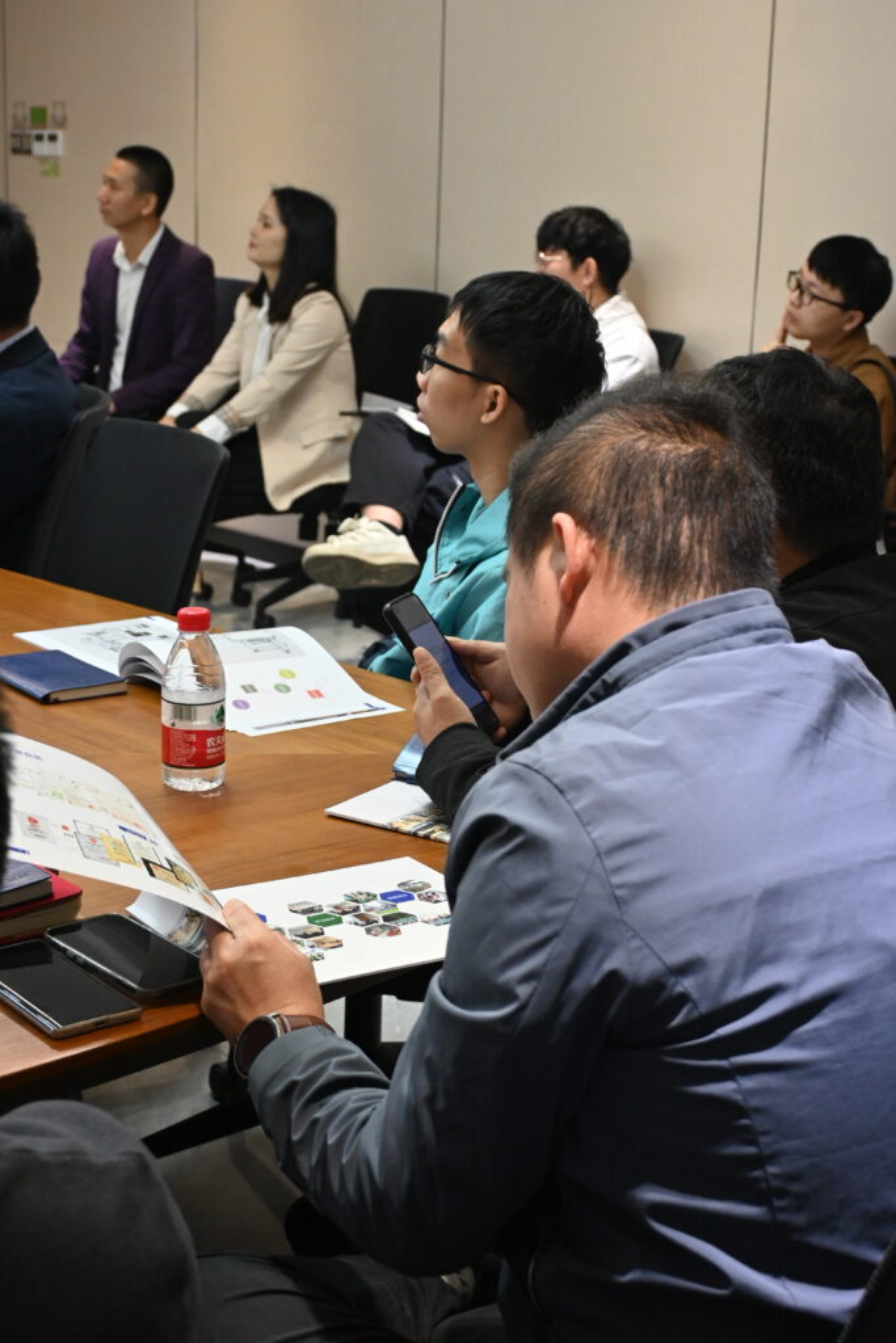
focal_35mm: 56
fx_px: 2071
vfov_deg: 35.9
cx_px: 448
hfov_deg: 24.4
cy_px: 672
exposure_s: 1/125
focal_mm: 37
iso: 1800
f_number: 5.3
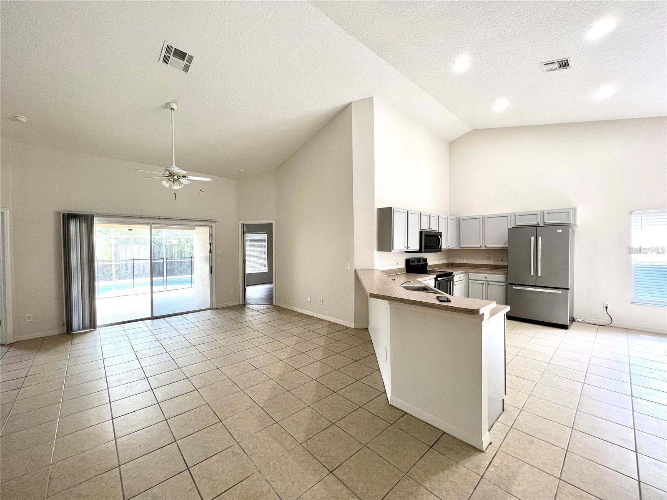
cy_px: 250
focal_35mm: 13
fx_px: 250
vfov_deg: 89.9
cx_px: 334
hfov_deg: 106.2
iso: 125
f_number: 1.8
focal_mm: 1.57
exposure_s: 1/60
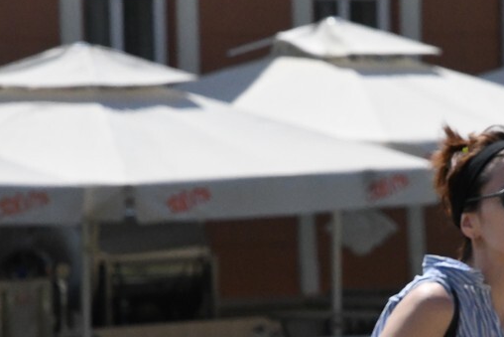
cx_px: 459
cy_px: 311
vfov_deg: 2.5
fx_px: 7814
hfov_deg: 3.7
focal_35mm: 558
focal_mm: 185
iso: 6400
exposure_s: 1/8000
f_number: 14
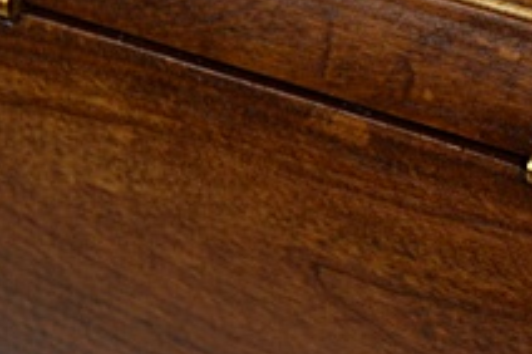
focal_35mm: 184
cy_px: 72
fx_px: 2717
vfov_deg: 7.4
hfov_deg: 11.0
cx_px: 625
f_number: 4
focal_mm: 26
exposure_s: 1/60
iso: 450
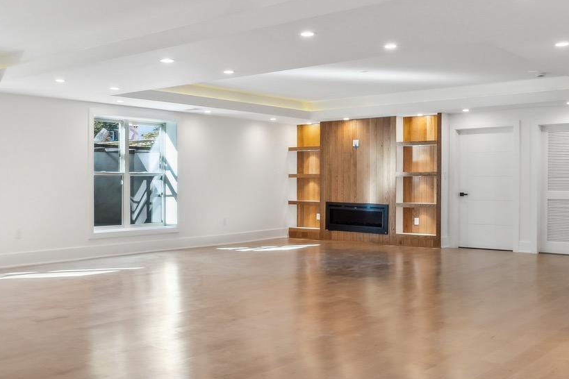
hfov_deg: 46.9
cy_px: 159
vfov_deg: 33.3
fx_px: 632
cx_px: 151
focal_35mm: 40
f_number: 8
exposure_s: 1/25
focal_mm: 16
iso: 200
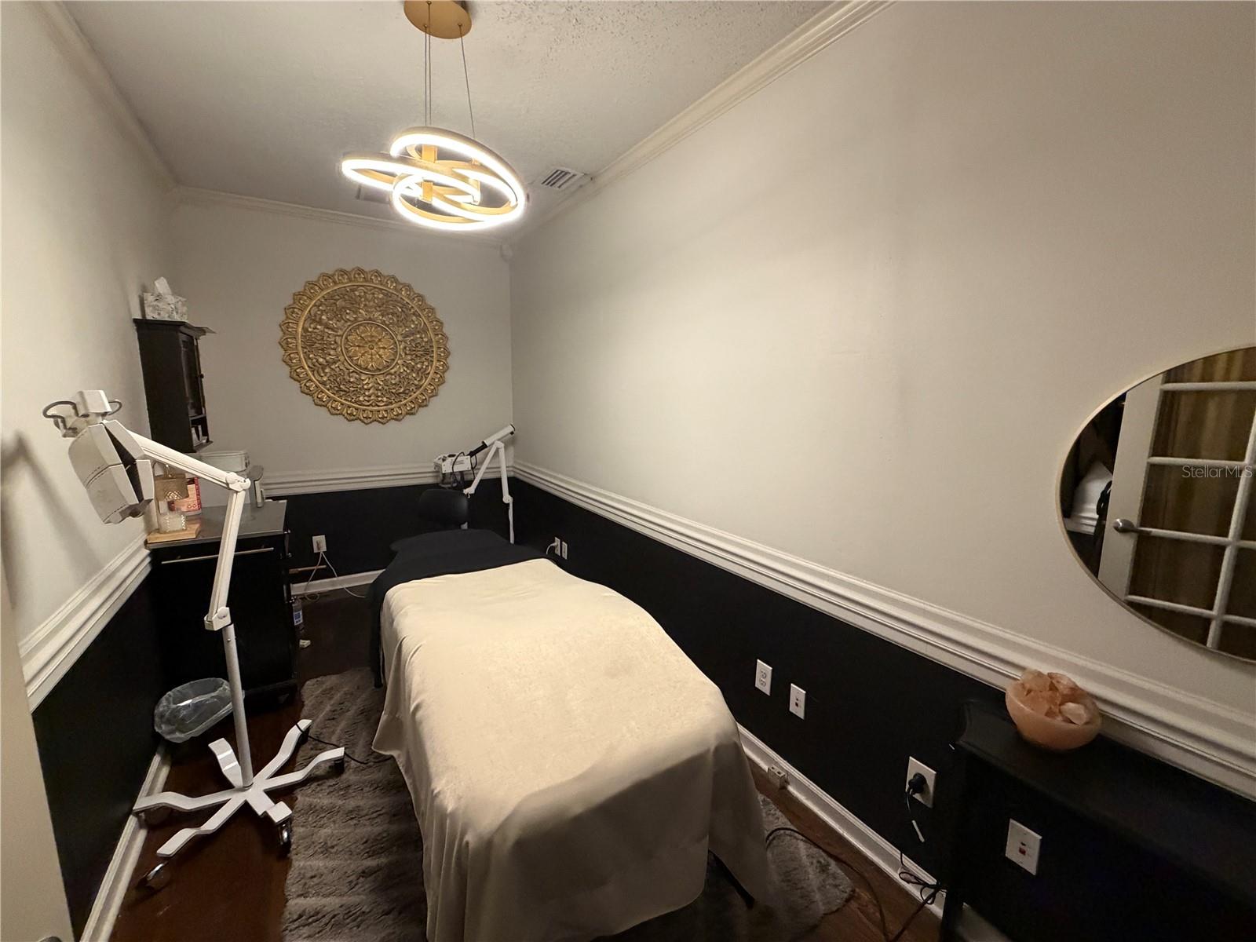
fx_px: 508
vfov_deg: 85.7
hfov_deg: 102.1
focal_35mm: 14
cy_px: 471
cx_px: 628
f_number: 2.2
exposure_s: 1/60
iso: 500
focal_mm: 2.22
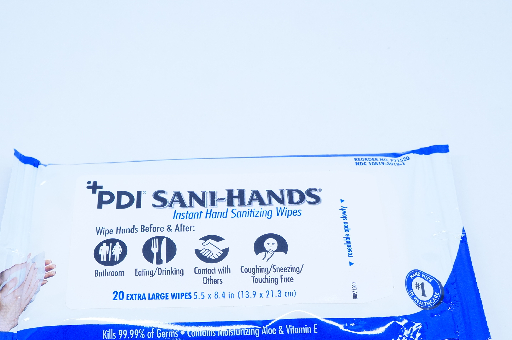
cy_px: 257
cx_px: 225
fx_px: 765
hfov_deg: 37.0
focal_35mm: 54
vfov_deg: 24.8
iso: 800
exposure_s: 1/125
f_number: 6.3
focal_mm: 21
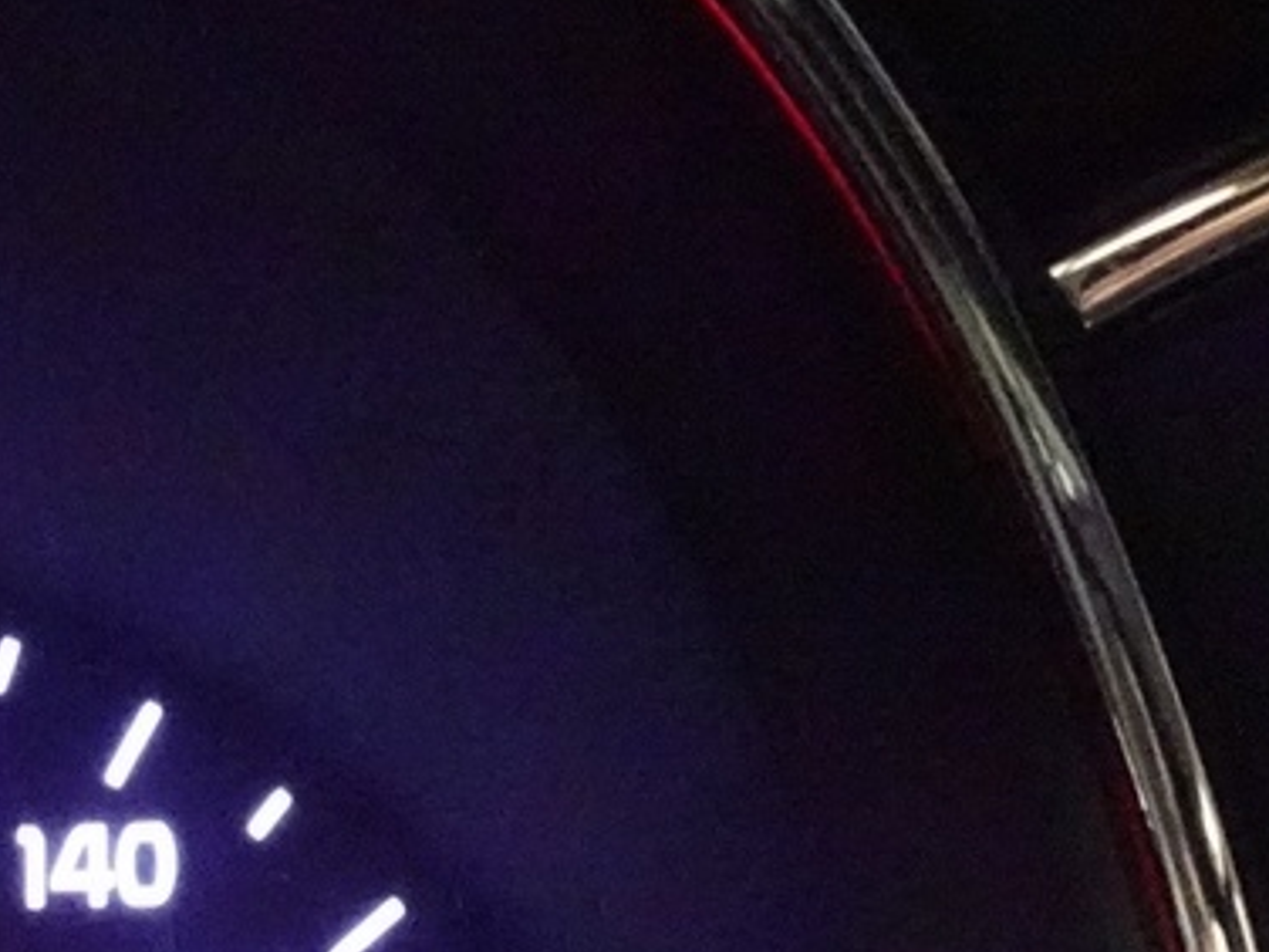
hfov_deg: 19.5
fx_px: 3373
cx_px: -415
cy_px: 1435
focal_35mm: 92
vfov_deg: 14.9
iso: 3200
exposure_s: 1/25
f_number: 3.5
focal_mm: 4.25
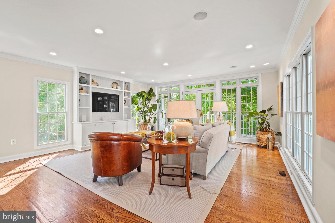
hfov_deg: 100.4
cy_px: 112
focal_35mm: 15
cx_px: 168
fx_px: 140
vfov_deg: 77.3
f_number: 9
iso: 100
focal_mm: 10
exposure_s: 1.3
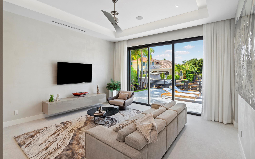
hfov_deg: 94.3
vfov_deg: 68.0
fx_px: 118
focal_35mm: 17
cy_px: 75
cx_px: 131
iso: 400
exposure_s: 1/40
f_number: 8
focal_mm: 16
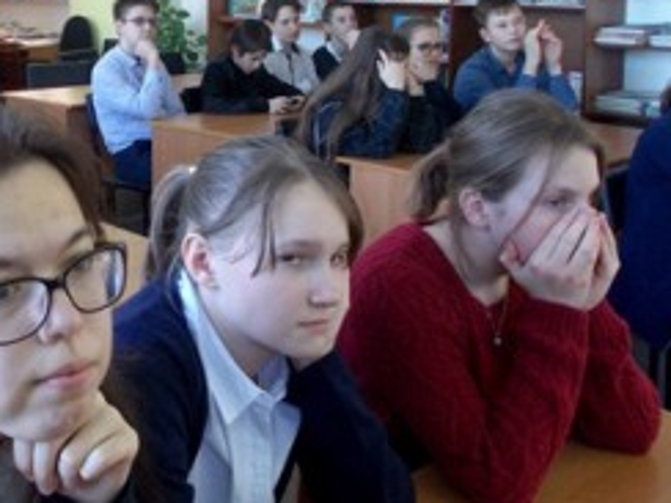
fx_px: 1066
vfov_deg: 26.2
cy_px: 115
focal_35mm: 55
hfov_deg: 34.0
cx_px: 146
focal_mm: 5.3
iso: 180
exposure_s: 1/25
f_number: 3.4
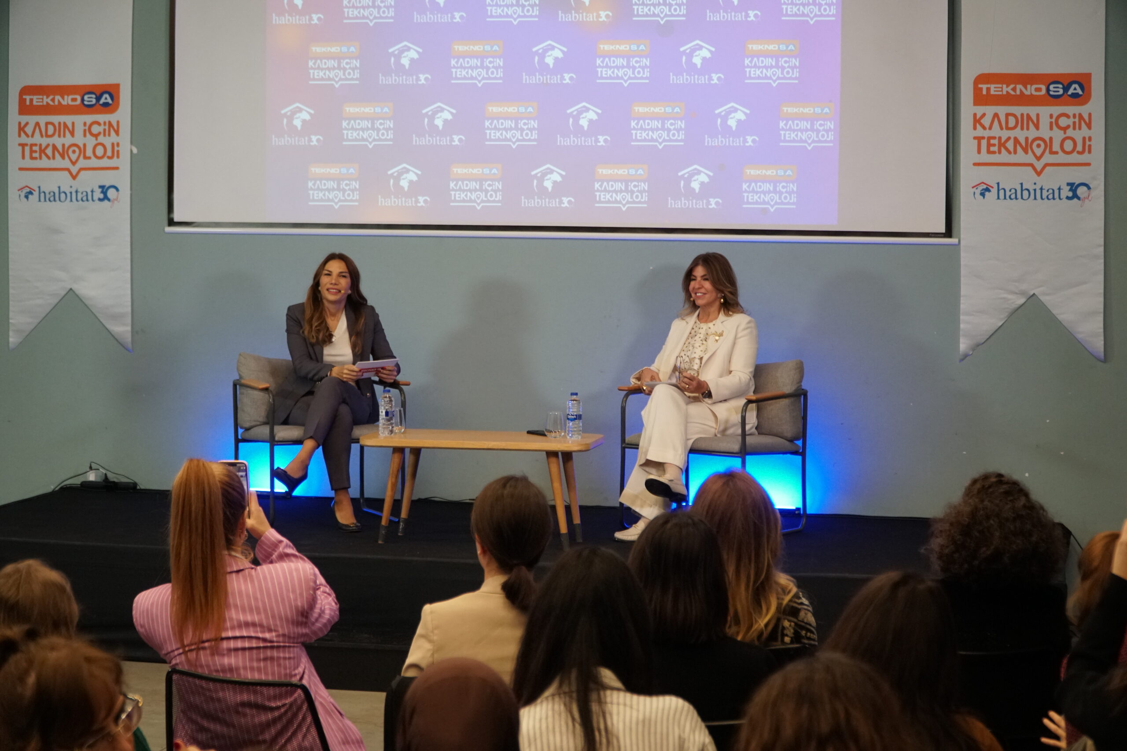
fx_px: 2066
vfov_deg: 20.6
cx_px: 564
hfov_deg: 30.5
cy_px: 376
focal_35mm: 66
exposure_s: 1/160
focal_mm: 44
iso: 1600
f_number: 4
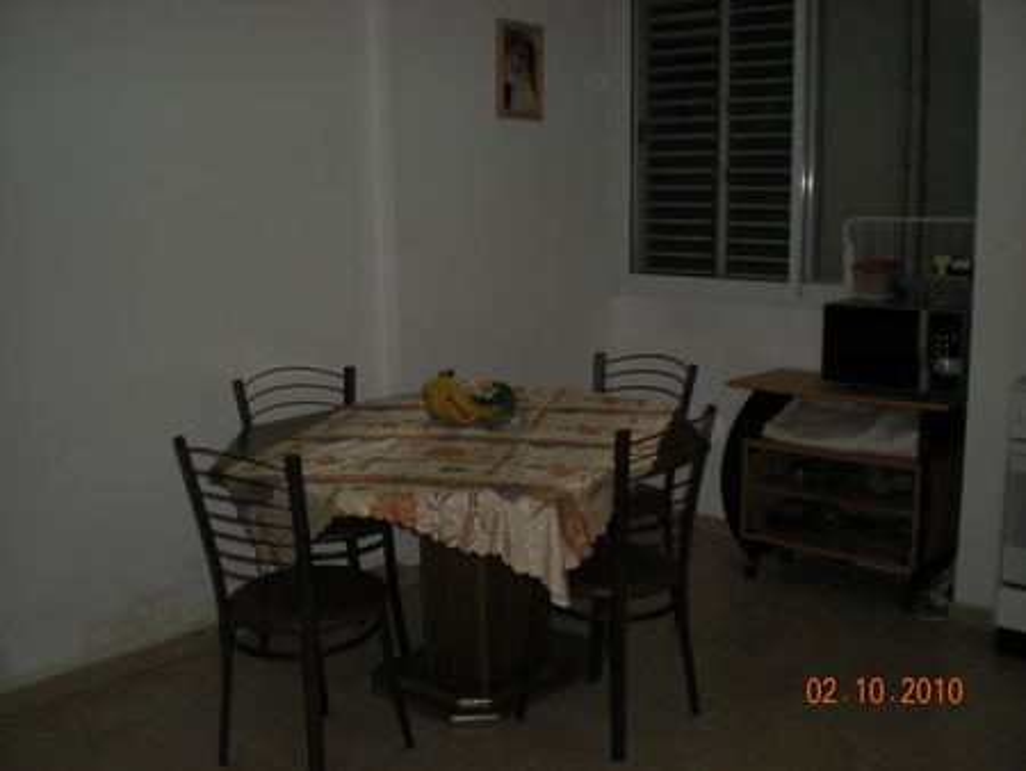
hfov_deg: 49.0
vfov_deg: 37.8
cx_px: 513
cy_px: 386
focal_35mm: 38
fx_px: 1127
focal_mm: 6.3
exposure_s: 1/60
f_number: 3.1
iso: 64
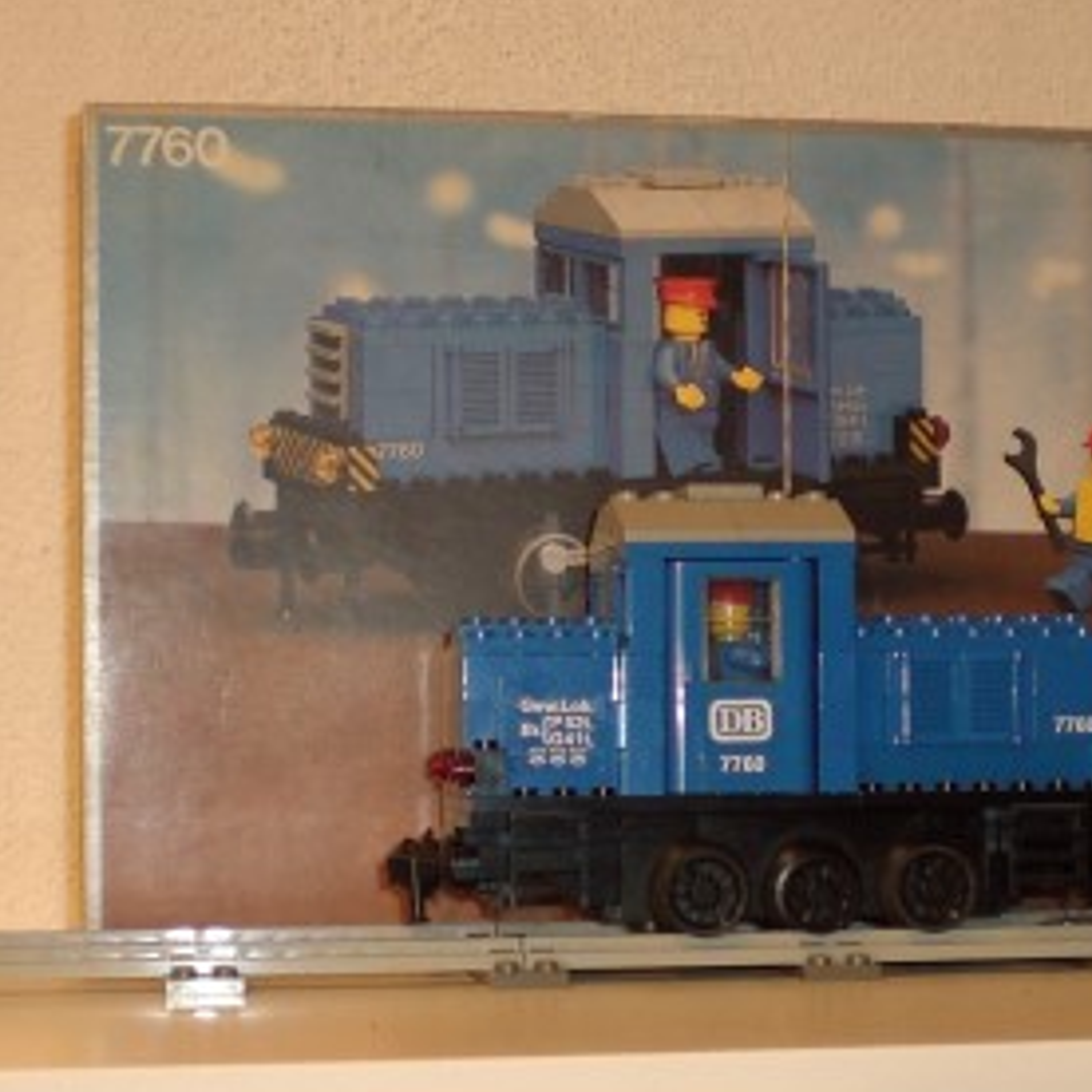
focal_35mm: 78
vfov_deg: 22.1
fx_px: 2784
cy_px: 732
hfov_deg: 22.1
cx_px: 684
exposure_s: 1/60
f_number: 3.1
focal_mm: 6.3
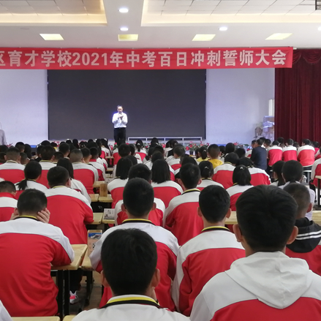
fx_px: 367
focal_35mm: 35
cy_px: 157
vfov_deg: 47.2
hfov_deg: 47.0
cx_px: 131
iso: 100
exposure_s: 1/33
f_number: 2.2
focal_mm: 4.15
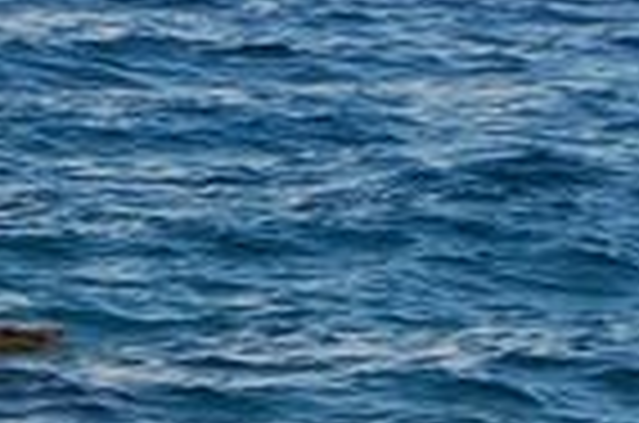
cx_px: -396
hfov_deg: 4.1
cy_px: -146
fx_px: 8784
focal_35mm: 496
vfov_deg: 2.8
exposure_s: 1/250
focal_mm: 52
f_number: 10
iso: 200
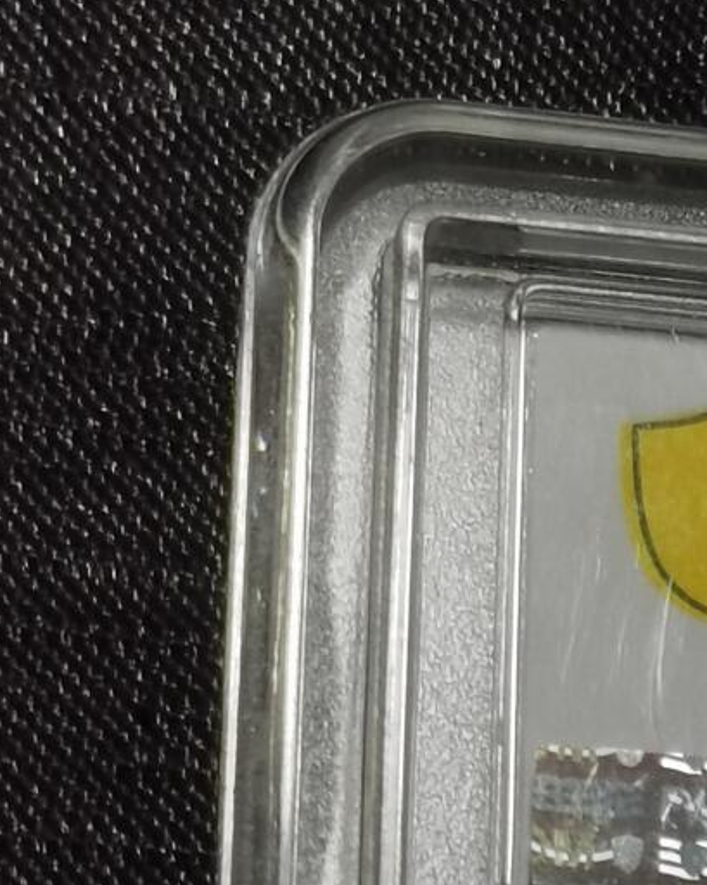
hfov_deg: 6.6
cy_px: 1436
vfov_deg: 8.2
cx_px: 1141
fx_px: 6021
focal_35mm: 230
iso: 50
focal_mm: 5.58
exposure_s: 1/110
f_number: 1.8
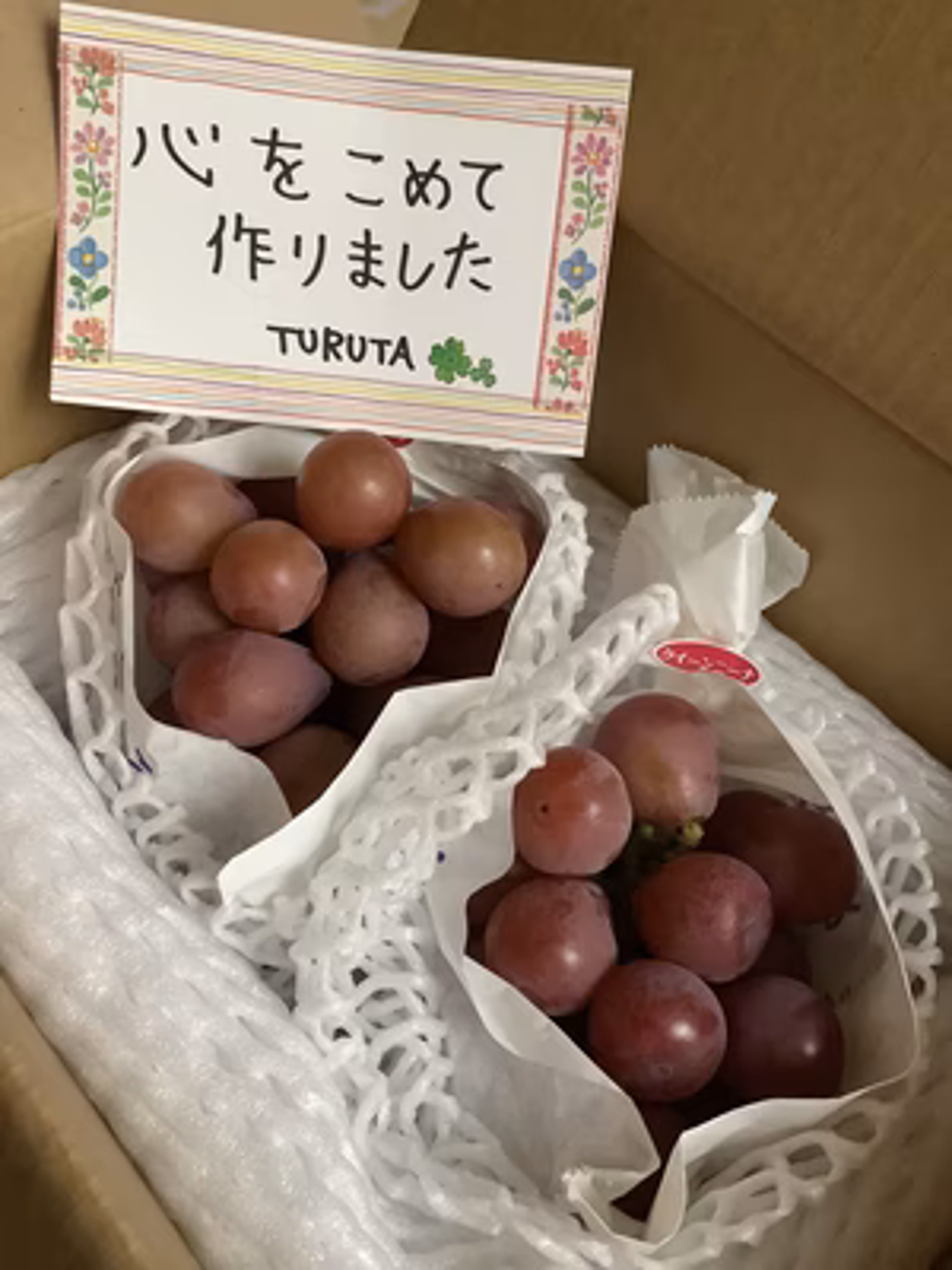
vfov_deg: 58.4
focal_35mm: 31
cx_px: 476
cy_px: 635
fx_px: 1137
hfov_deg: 45.4
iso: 640
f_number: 2.4
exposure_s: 1/25
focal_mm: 3.3
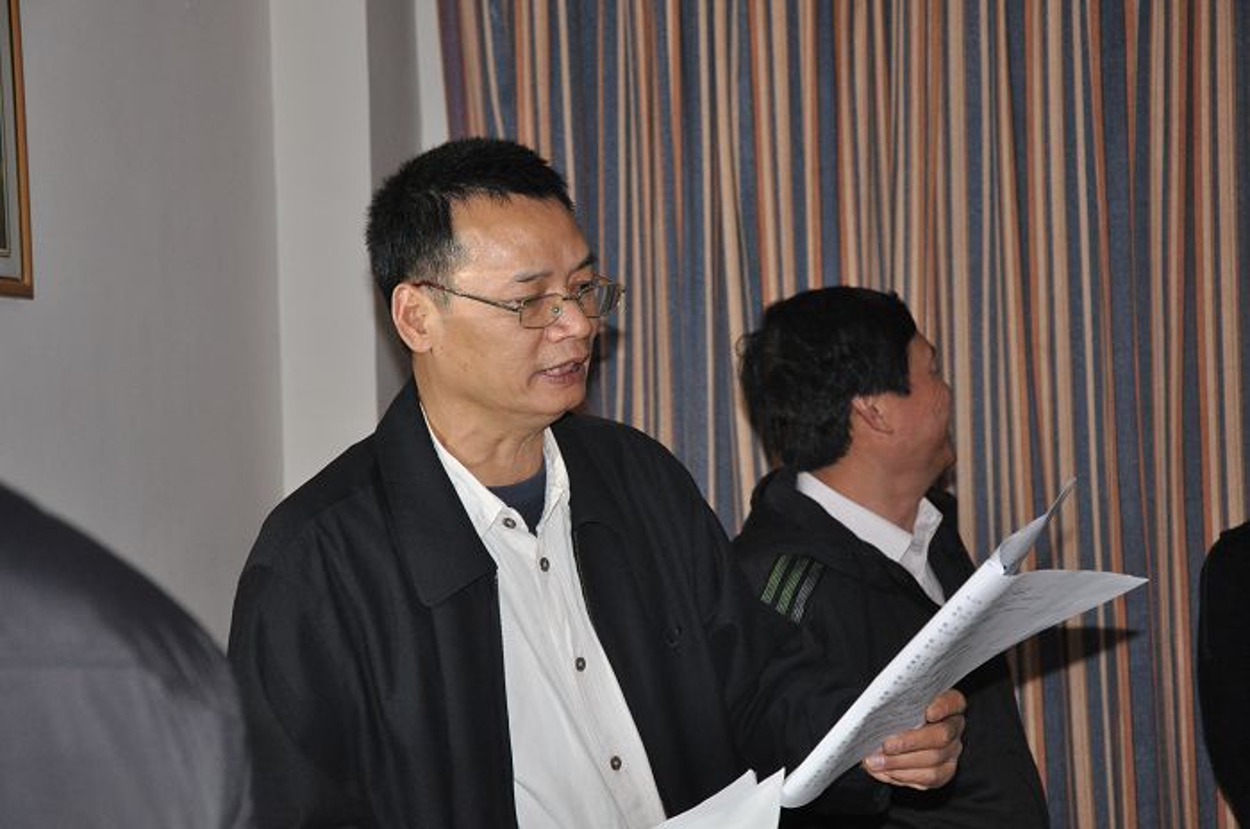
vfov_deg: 18.1
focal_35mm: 75
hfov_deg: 27.0
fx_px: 2599
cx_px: 625
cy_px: 414
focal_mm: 50
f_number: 5
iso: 1600
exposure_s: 1/60
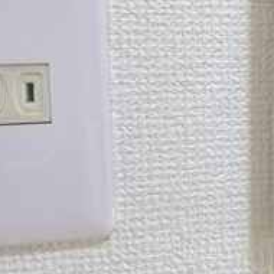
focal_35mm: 78
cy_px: 44
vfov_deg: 21.8
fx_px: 699
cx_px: 363
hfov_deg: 20.2
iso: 400
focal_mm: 5.1
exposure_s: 1/60
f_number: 2
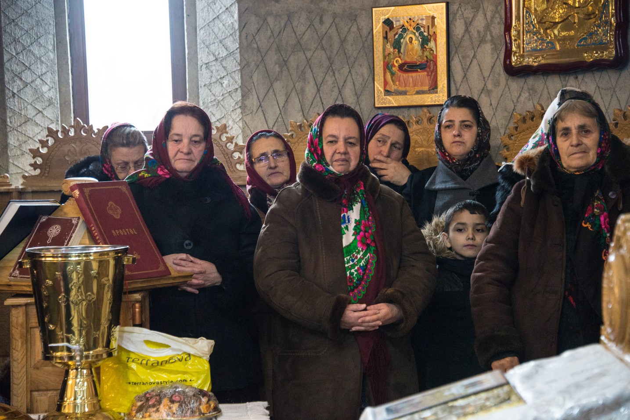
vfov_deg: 11.0
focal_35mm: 125
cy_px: 210
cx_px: 315
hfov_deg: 16.4
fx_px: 2188
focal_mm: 125
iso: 2500
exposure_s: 1/60
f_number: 5.6
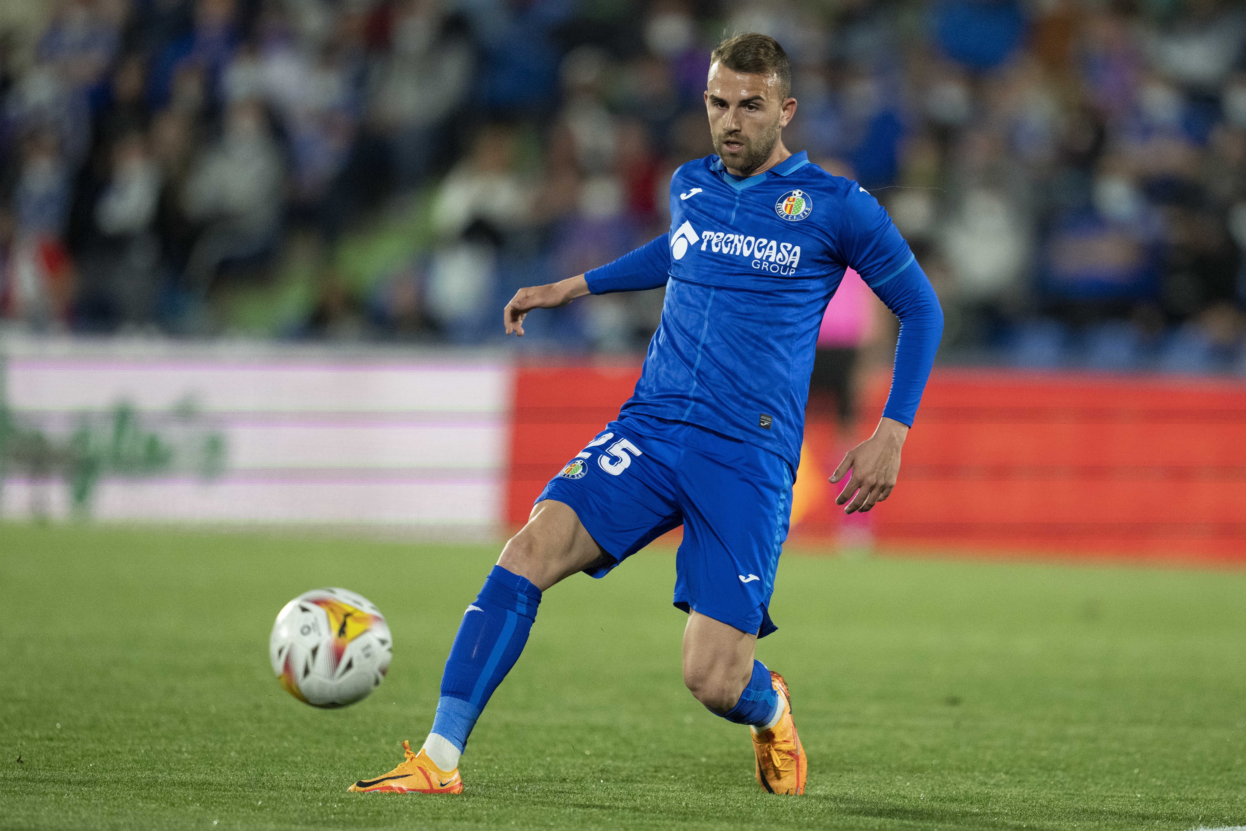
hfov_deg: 5.2
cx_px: 623
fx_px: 13843
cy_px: 416
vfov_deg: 3.4
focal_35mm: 400
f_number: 2.8
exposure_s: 1/2000
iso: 3200
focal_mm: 400
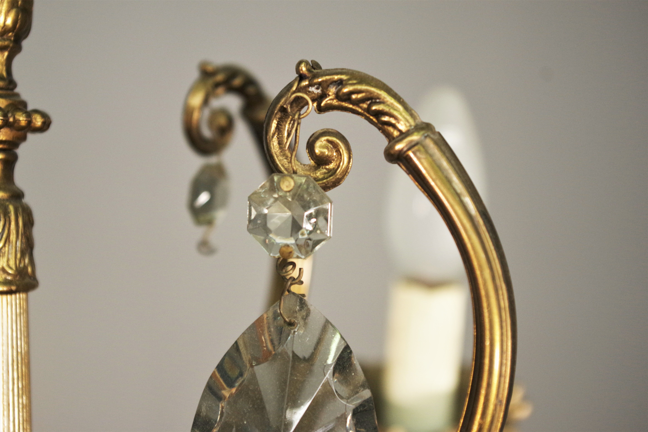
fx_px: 1026
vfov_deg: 23.8
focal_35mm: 57
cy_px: 216
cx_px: 324
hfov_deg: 35.1
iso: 800
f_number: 4.5
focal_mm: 37.5
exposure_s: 1/80
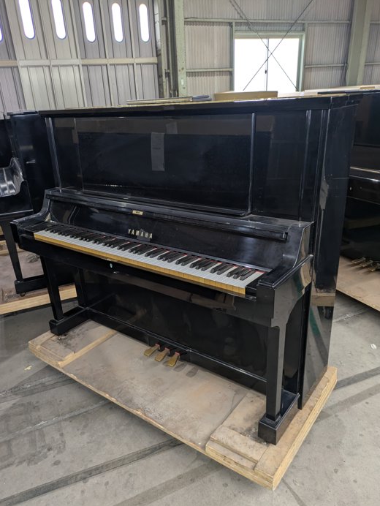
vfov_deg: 67.2
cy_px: 262
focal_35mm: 26
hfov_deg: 53.1
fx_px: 380
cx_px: 186
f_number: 1.89
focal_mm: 5.43
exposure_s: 1/60
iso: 93
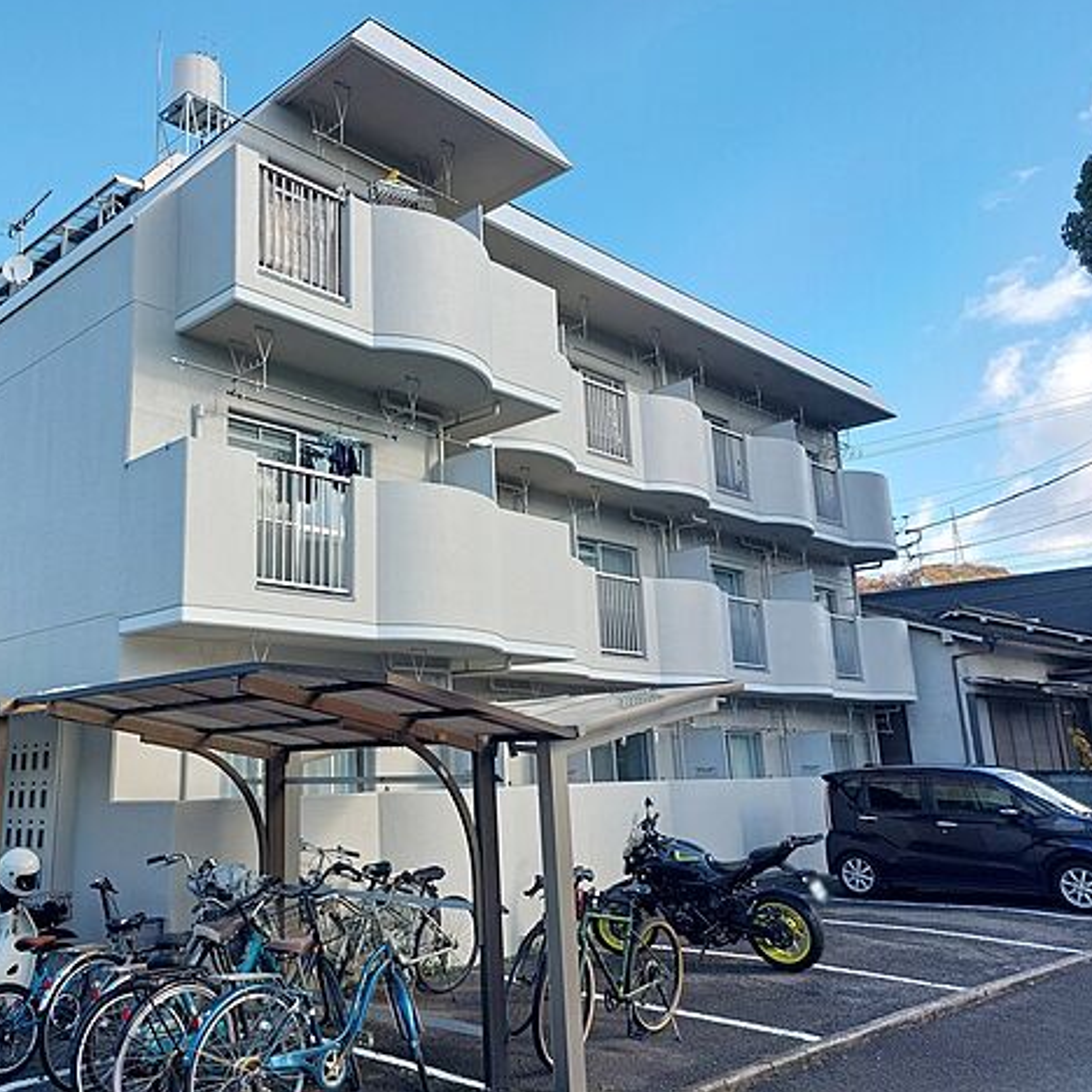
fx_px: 1035
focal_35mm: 29
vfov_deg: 55.6
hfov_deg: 54.5
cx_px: 362
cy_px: 534
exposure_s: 1/385
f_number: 1.8
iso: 25
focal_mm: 5.23
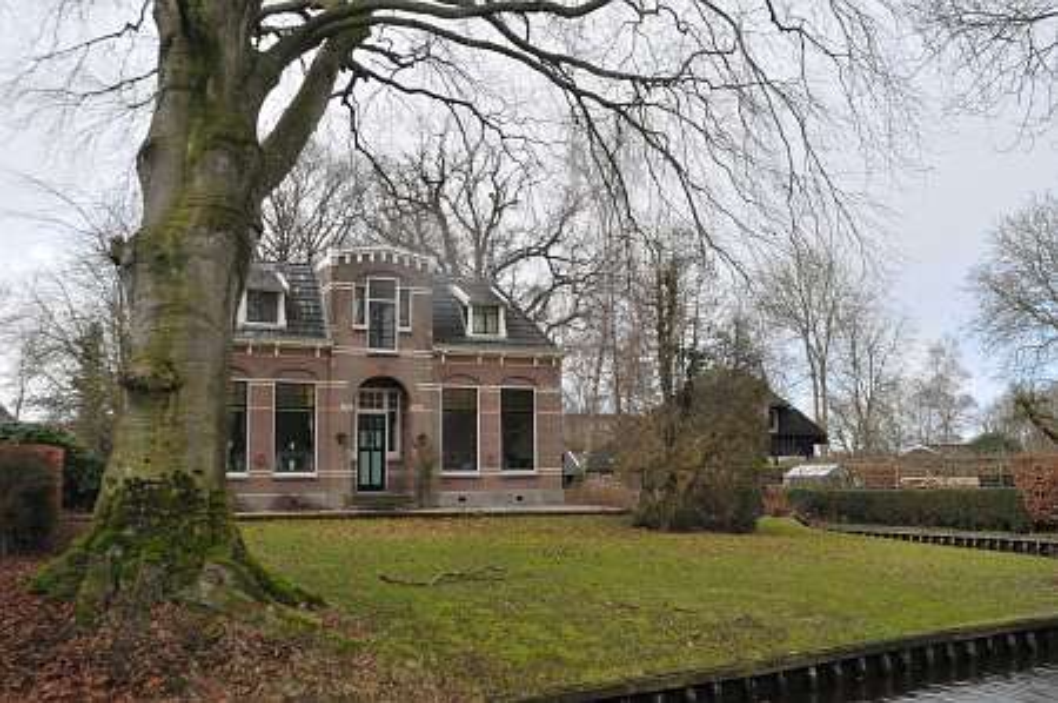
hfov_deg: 59.5
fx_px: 925
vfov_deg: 41.6
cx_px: 529
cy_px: 352
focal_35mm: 32
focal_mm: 21
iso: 320
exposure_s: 1/250
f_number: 6.3
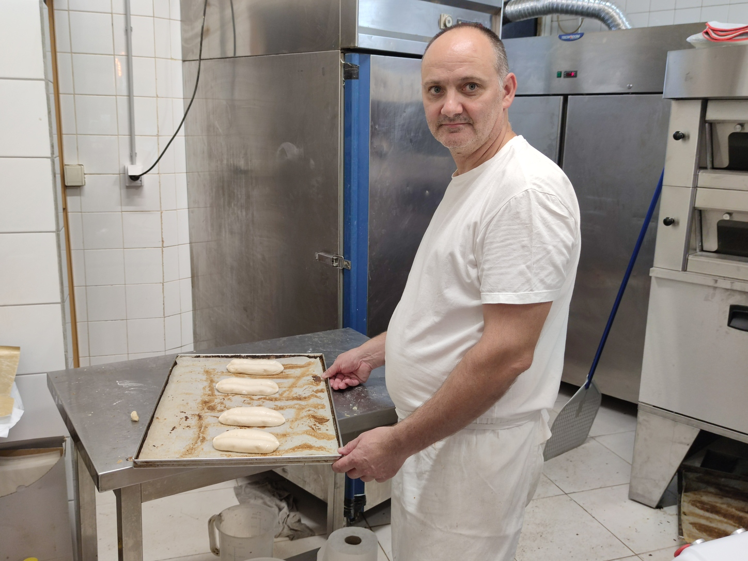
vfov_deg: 46.8
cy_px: 280
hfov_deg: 60.0
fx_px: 648
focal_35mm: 30
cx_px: 374
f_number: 1.69
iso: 244
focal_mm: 6.72
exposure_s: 1/100
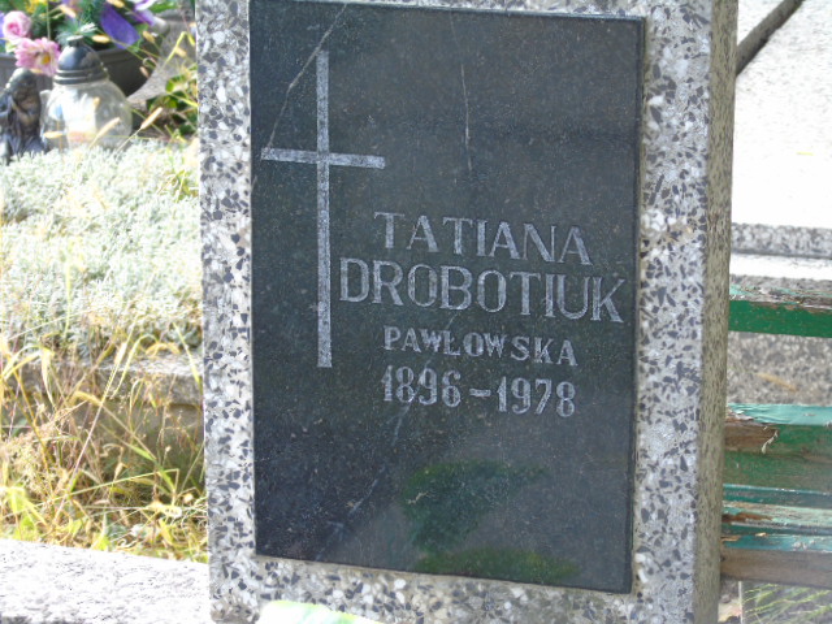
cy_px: 312
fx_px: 2980
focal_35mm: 124
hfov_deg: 15.9
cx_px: 416
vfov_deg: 12.0
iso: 100
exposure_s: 1/30
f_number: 4.6
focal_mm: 22
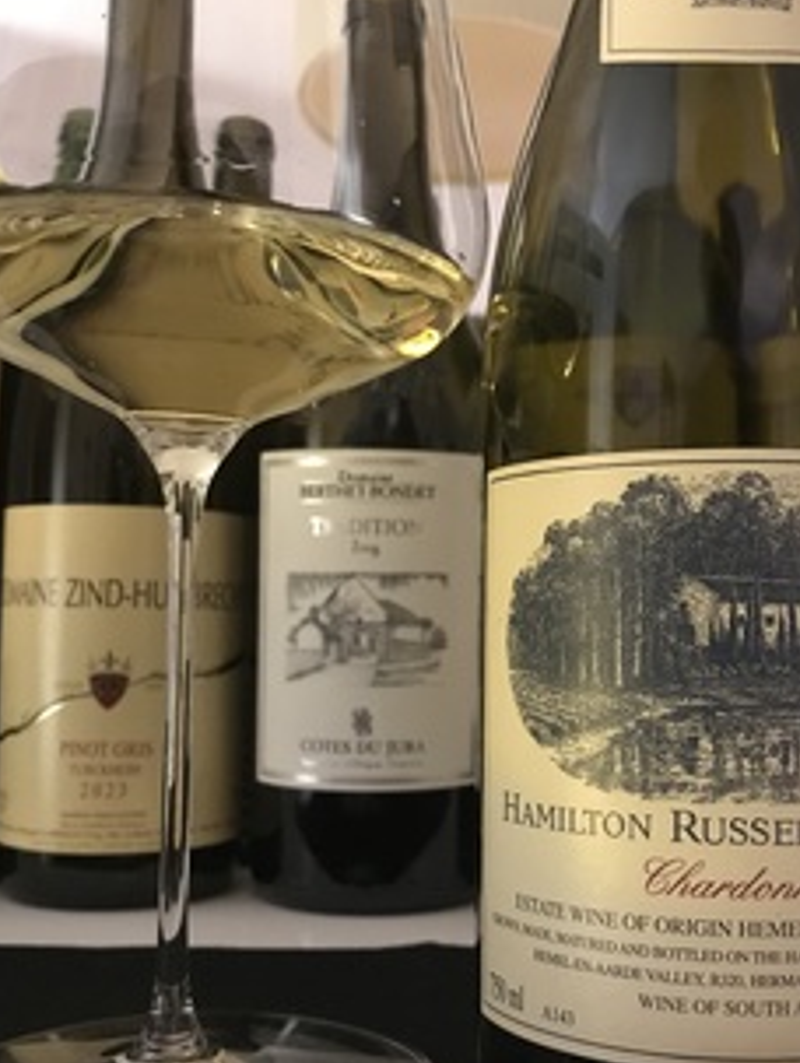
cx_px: 504
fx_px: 1230
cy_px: 549
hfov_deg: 35.8
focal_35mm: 40
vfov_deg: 46.7
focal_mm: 3.99
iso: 100
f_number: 1.8
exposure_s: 1/4
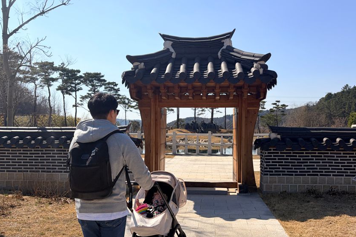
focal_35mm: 35
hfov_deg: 54.4
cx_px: 186
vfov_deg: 37.7
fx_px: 346
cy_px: 145
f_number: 1.6
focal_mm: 5.96
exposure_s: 1/7813
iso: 64
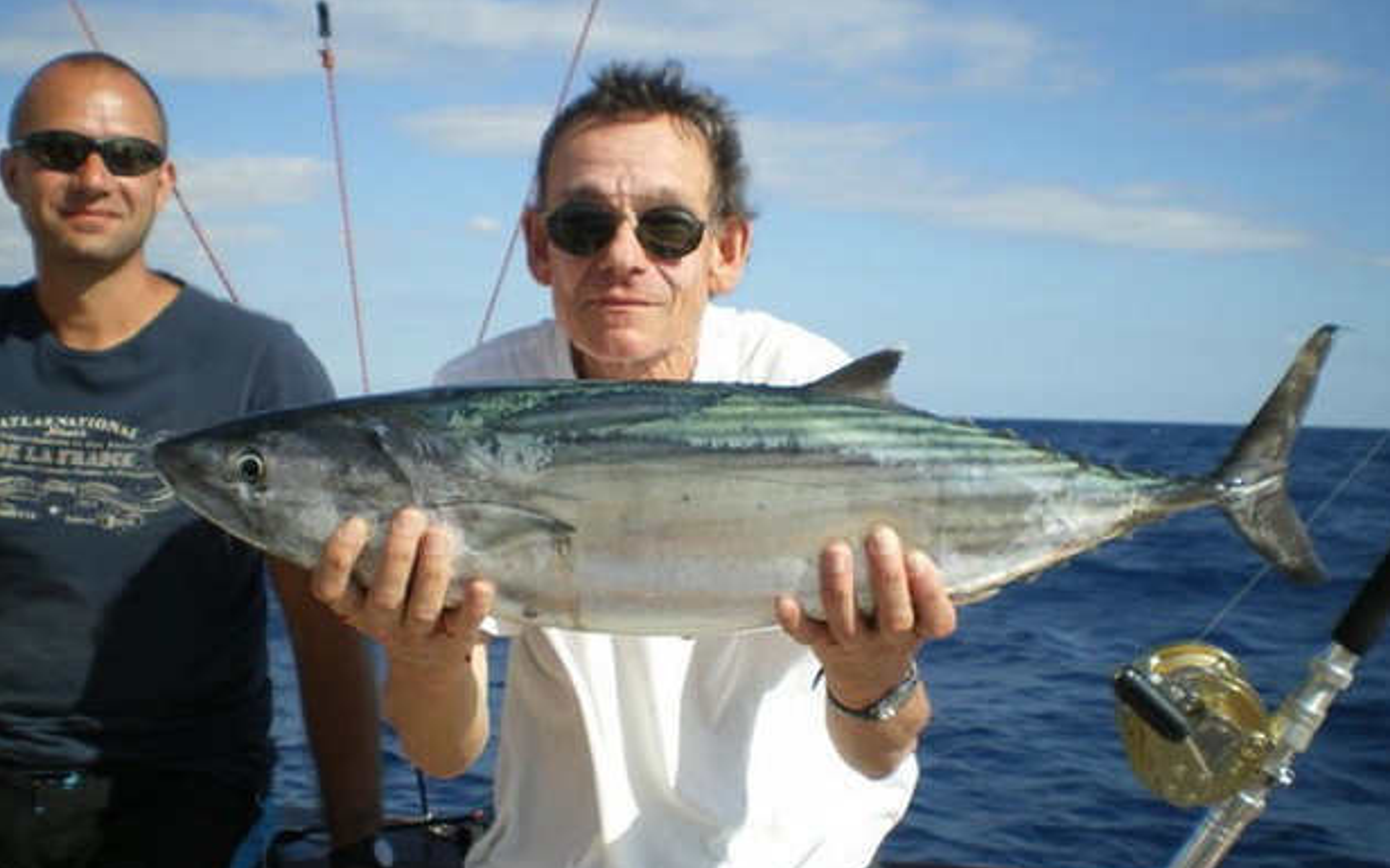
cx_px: 706
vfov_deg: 32.8
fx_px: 1477
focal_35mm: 39
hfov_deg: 50.4
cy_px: 455
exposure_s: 1/500
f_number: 4.6
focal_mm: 6.3
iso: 50
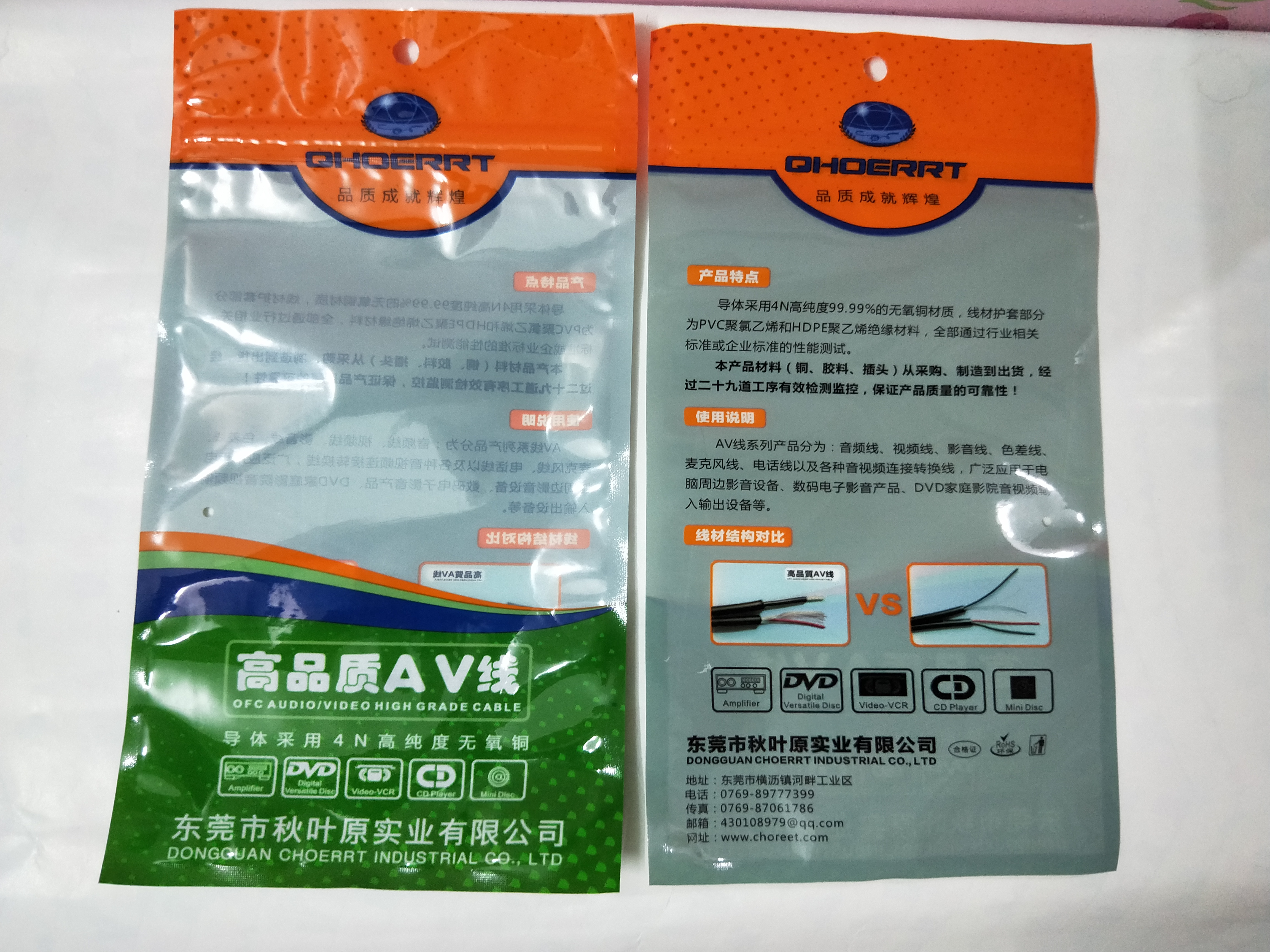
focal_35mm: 25
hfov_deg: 69.4
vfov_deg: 54.9
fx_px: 917
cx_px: 635
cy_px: 476
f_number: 1.7
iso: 311
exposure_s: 1/33
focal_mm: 4.27
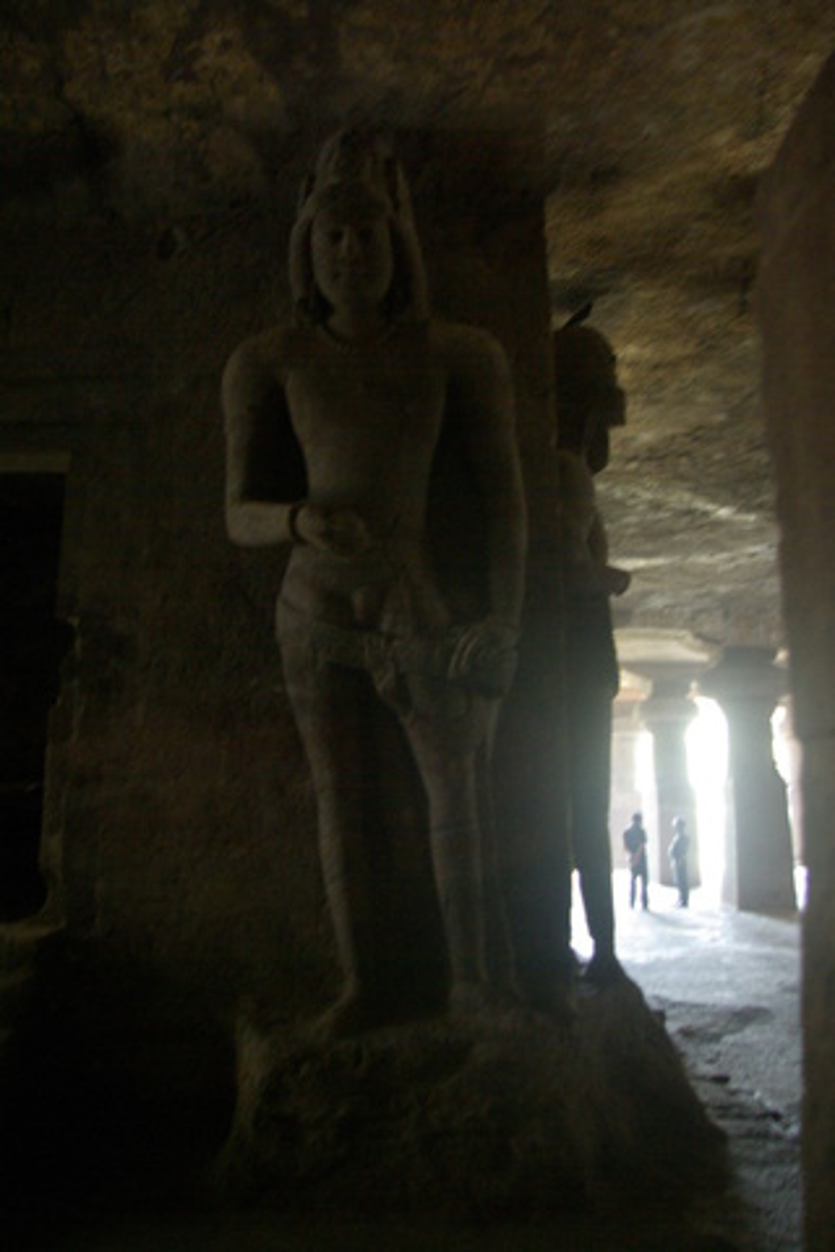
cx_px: 418
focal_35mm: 27
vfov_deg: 67.4
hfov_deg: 47.9
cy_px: 626
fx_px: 939
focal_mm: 18
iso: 800
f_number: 3.5
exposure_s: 1/1.43
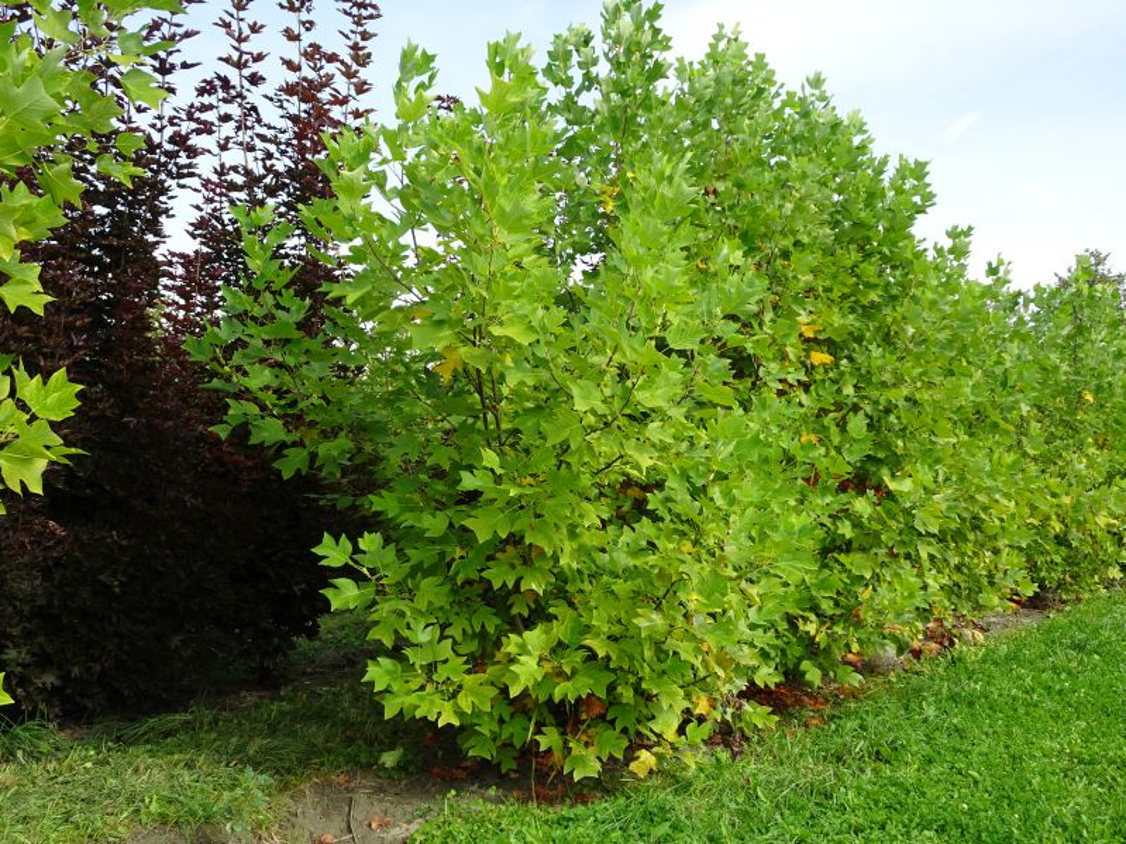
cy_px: 422
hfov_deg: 51.4
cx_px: 563
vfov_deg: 39.6
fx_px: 1171
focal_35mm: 36
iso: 80
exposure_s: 1/250
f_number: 4
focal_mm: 6.17
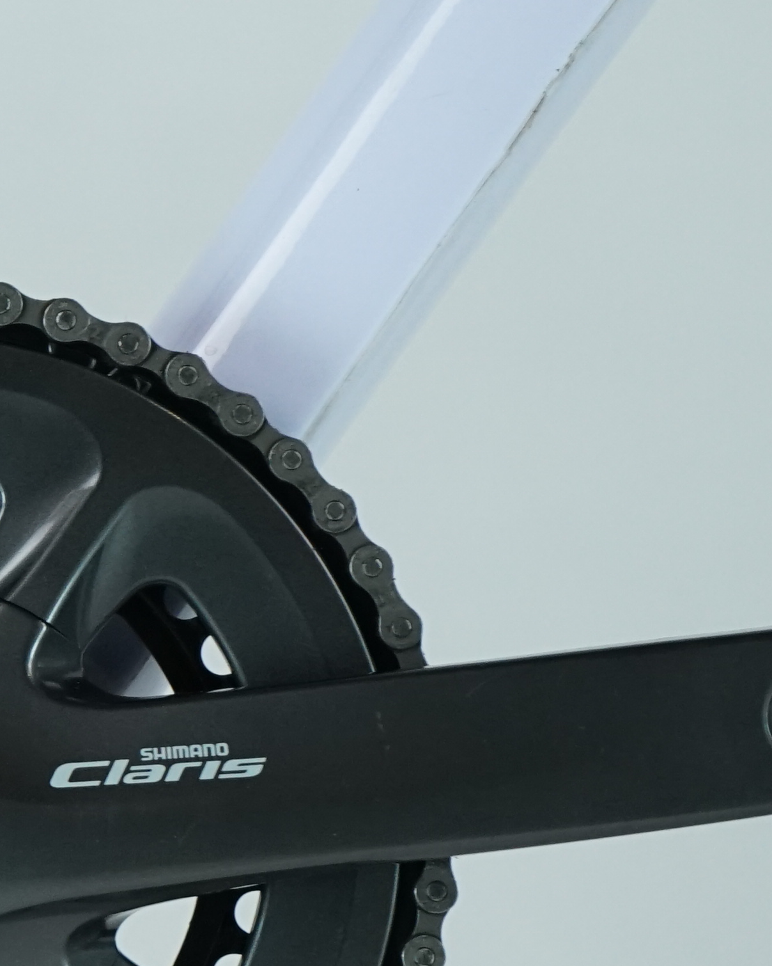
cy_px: 773
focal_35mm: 261
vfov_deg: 7.4
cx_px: -923
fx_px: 7454
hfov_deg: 5.8
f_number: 5.6
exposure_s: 1/200
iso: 1250
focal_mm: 70
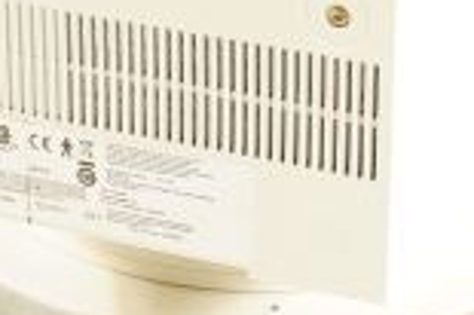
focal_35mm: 193
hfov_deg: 10.7
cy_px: -188
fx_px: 2538
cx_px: 150
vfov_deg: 7.0
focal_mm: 50
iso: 1600
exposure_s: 1/125
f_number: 7.1
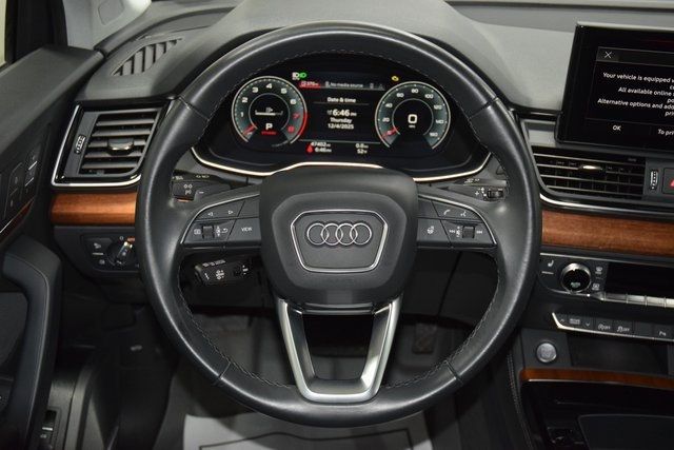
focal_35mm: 46
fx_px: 871
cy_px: 225
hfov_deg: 42.3
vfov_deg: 29.0
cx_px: 337
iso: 2200
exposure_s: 1/50
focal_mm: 31
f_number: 4
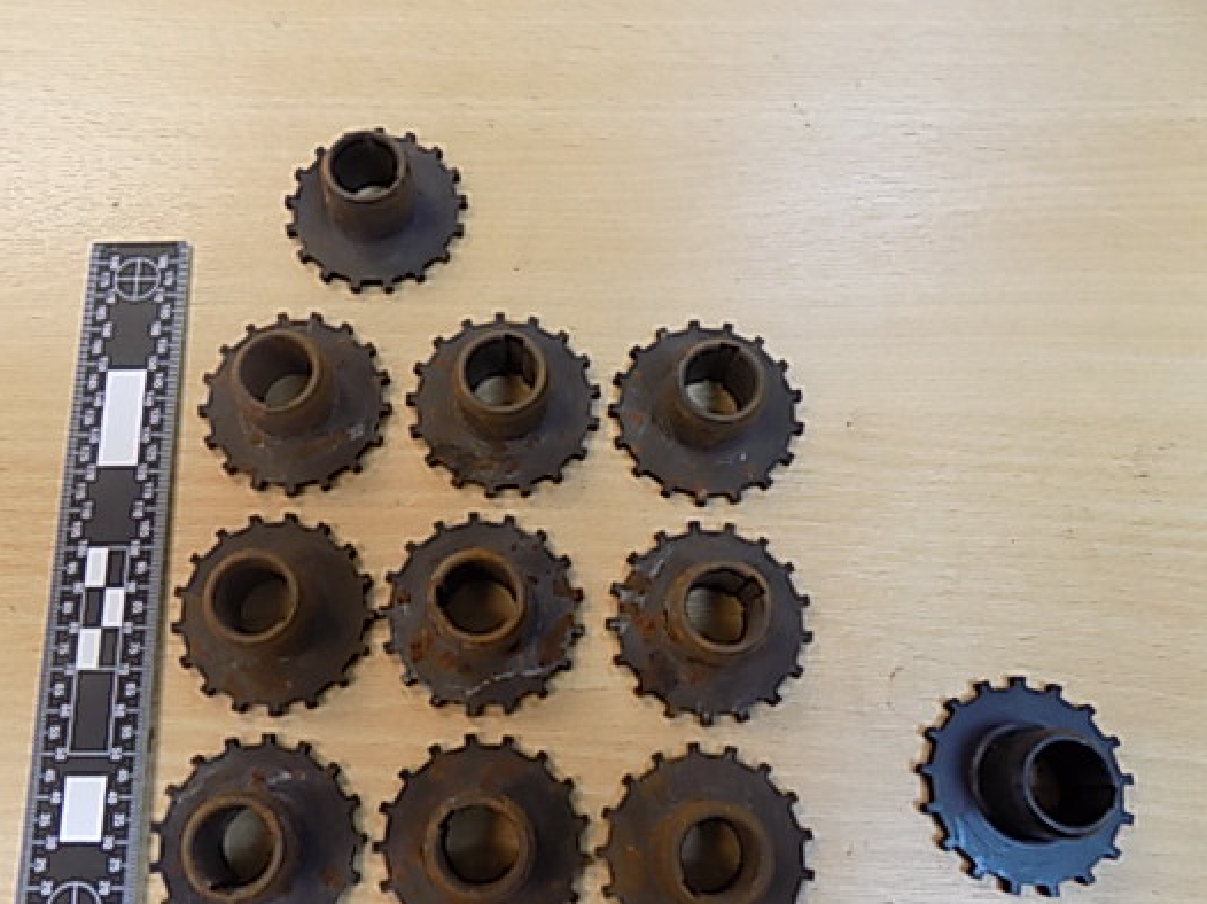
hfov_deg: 63.1
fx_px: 976
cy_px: 544
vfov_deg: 49.4
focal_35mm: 28
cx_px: 509
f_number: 3.1
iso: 220
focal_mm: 4
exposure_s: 1/30
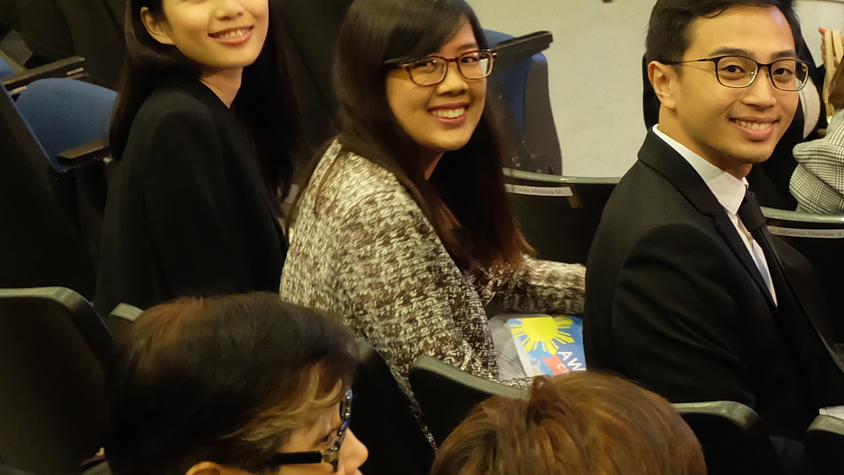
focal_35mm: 143
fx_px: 3200
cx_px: 1010
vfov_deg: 8.5
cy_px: 121
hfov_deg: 14.5
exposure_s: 1/8.5
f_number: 5
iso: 3200
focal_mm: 34
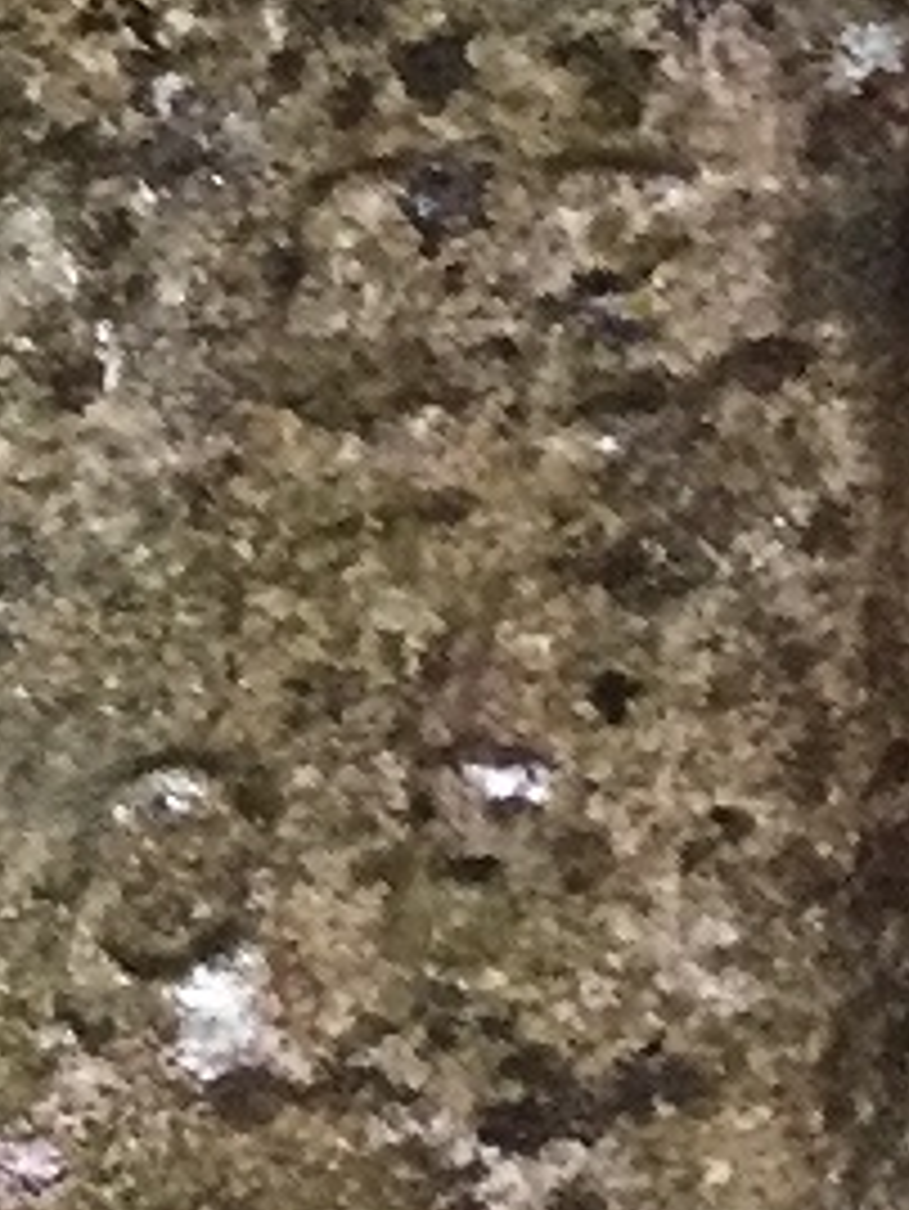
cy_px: 198
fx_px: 6157
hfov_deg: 7.6
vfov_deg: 11.2
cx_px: -1539
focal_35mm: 176
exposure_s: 1/20
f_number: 2.2
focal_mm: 4.15
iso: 250
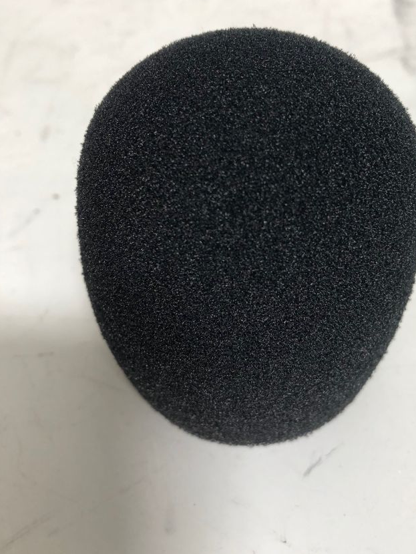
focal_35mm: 34
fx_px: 545
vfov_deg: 53.8
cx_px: 248
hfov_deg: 41.6
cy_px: 246
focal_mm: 3.99
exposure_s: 1/30
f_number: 1.8
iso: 25
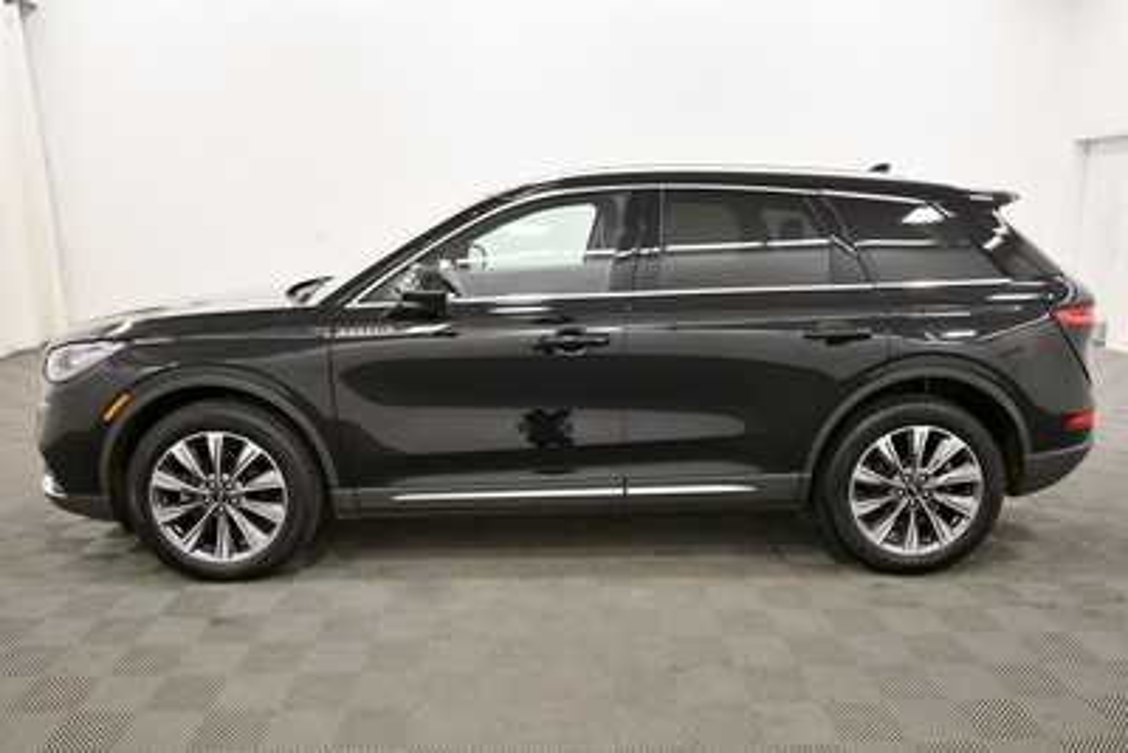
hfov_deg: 67.4
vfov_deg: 48.0
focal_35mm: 27
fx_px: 846
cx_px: 564
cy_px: 376
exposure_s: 1/125
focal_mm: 18
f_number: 5.6
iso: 1250
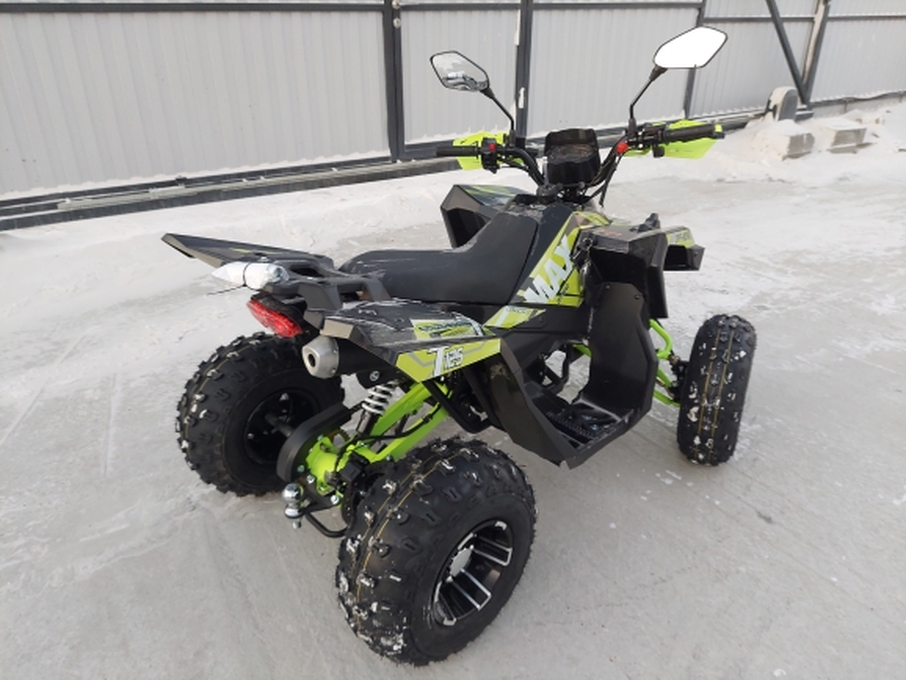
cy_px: 340
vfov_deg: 56.9
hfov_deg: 71.6
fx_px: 628
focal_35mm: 24
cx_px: 453
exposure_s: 1/50
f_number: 1.8
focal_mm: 5.23
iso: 160
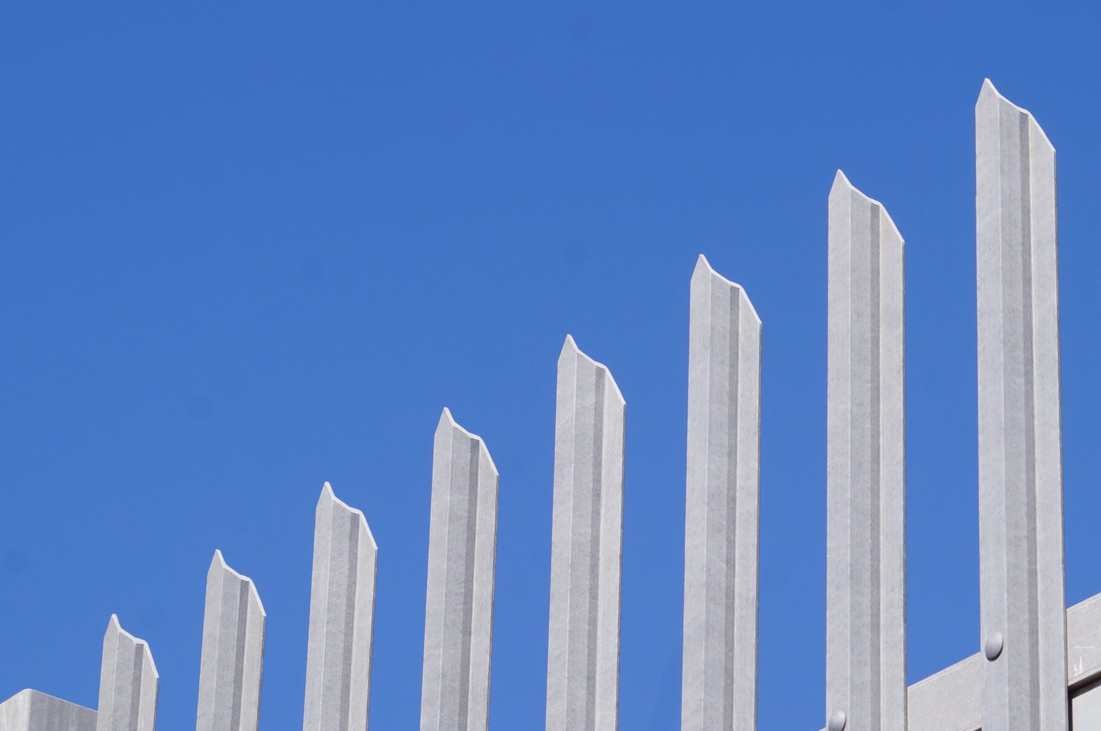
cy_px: 429
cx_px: 681
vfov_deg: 9.2
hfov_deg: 13.8
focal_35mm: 149
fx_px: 4552
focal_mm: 70
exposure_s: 1/200
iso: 100
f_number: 13
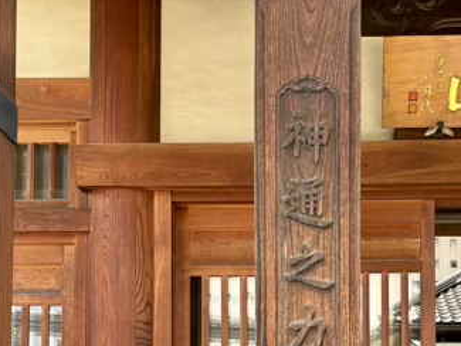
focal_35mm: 56
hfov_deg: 34.1
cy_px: 369
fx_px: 746
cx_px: 299
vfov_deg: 24.6
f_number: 1.6
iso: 50
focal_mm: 5.96
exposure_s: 1/121
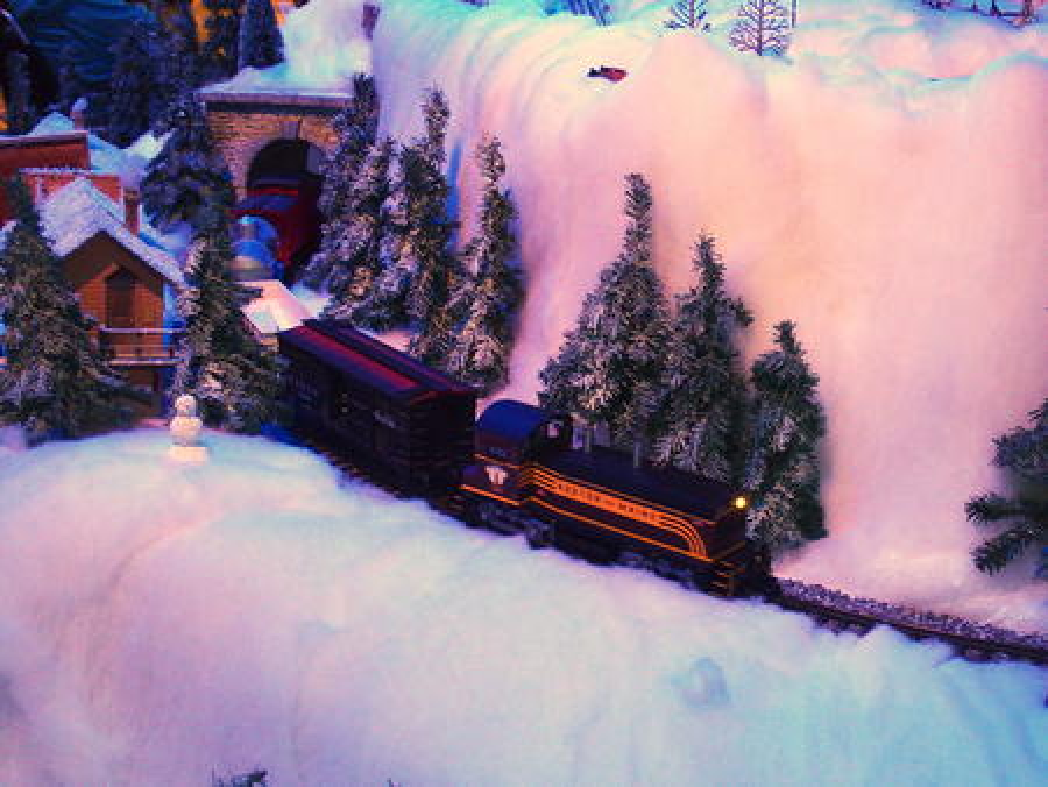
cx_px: 524
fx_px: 1515
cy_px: 394
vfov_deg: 29.1
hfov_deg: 38.2
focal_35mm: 50
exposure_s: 1/50
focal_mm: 10.8
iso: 400
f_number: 2.8
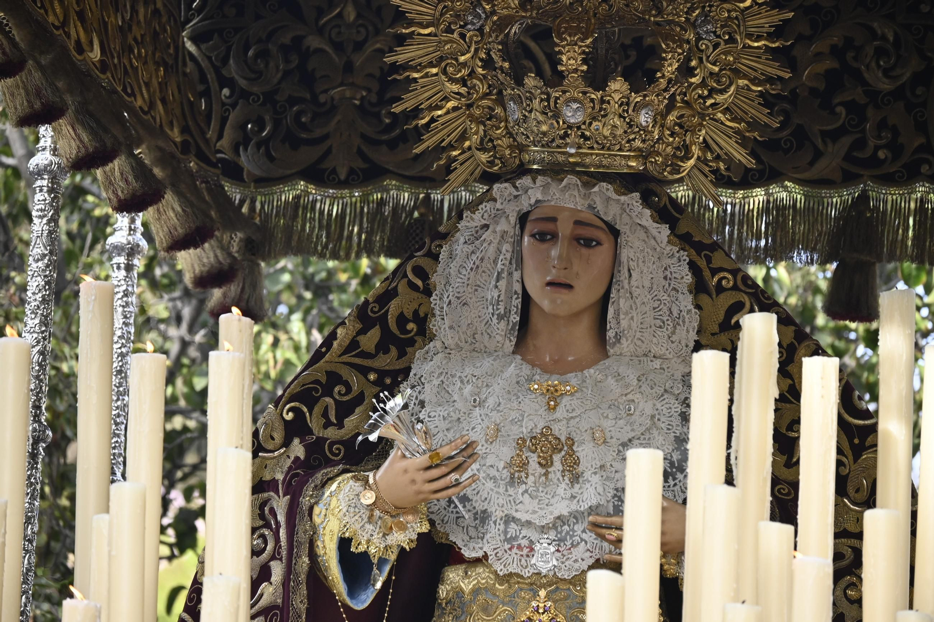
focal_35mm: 255
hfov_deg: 8.1
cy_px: 311
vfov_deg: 5.4
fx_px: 6614
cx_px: 467
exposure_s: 1/400
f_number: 6.3
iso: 640
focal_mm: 170
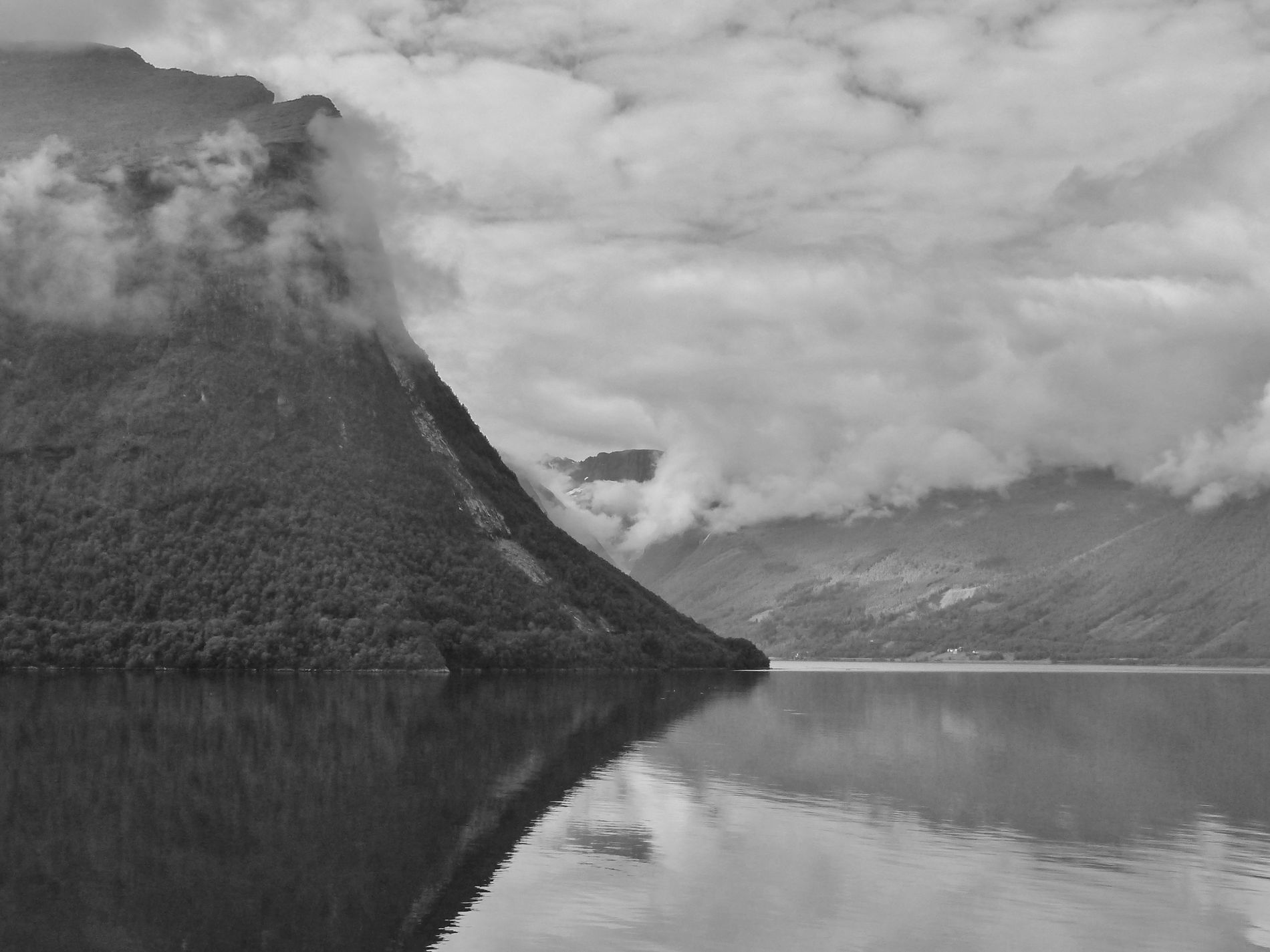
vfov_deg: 32.2
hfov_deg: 42.1
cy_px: 476
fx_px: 1651
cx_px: 635
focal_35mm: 45
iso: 160
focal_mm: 8.1
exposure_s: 1/800
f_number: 4
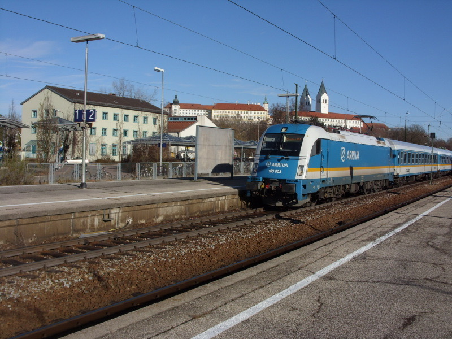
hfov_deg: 49.0
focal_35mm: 38
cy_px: 170
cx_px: 226
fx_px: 496
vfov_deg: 37.7
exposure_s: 1/804
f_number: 4.9
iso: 50
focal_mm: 6.3
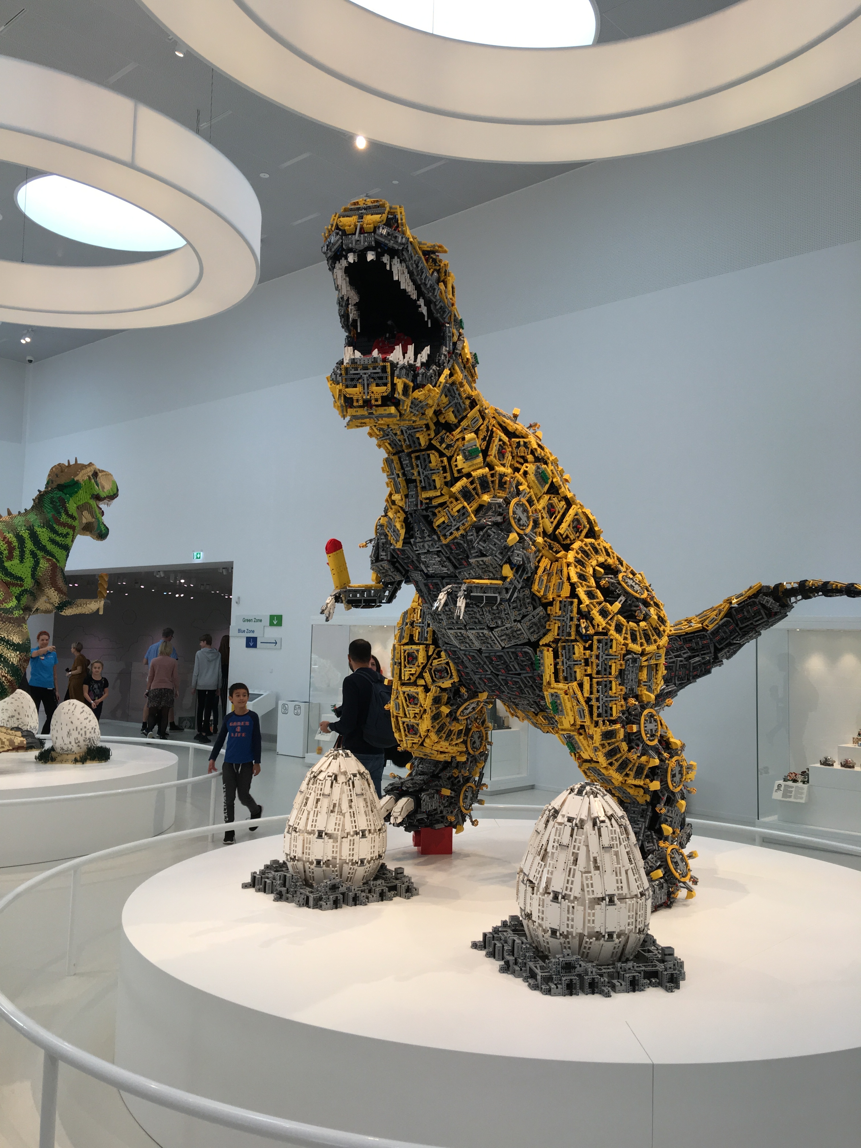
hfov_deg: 48.2
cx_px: 430
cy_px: 574
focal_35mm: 29
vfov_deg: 61.7
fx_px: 962
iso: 40
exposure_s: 1/100
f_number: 2.2
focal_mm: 4.15
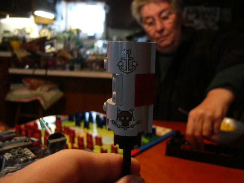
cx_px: 122
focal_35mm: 35
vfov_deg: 40.7
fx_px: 247
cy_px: 92
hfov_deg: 52.6
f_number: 2.8
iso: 200
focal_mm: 5.8
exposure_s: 1/8
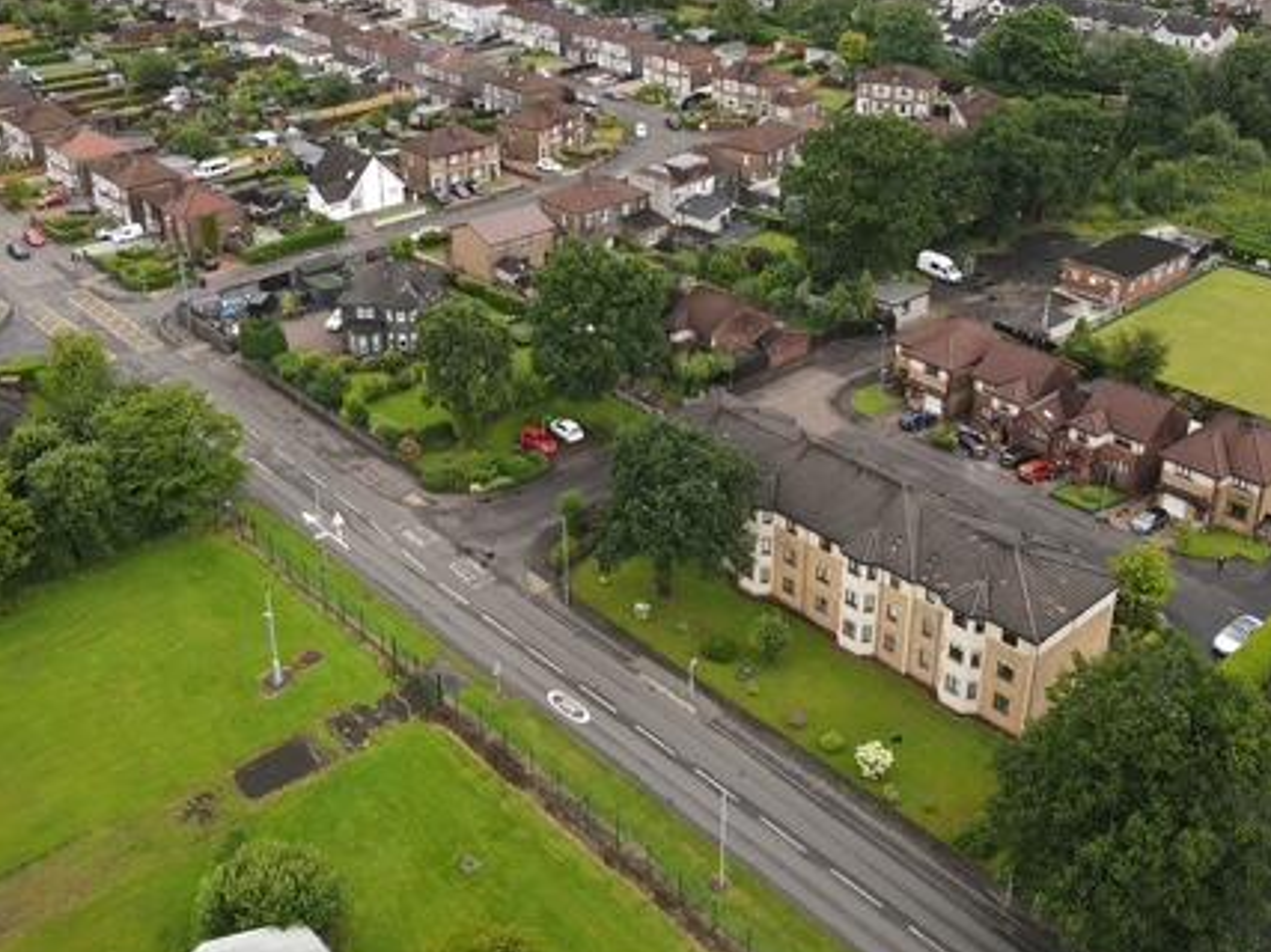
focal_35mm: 36
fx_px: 1321
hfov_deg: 51.4
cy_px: 318
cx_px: 664
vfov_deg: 39.2
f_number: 2.8
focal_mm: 4.5
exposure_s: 1/125
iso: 100
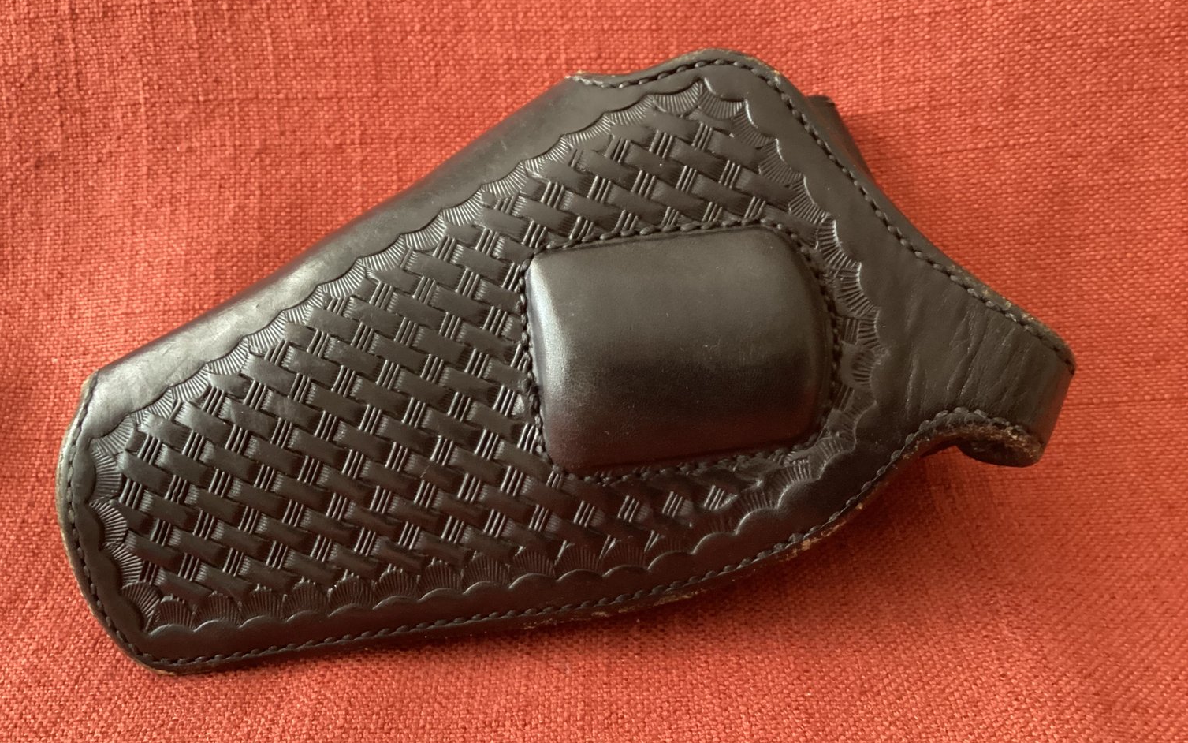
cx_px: 593
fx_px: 1068
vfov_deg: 38.3
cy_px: 373
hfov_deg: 58.1
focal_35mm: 33
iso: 400
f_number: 2.4
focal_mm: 3.3
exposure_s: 1/30
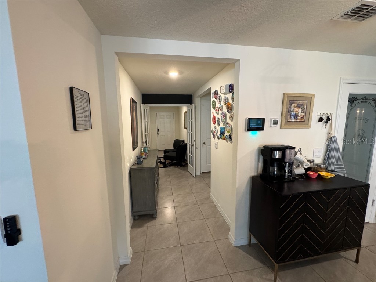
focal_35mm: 14
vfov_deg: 85.7
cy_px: 141
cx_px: 188
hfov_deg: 102.1
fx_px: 152
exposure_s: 1/60
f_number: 2.2
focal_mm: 2.22
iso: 250
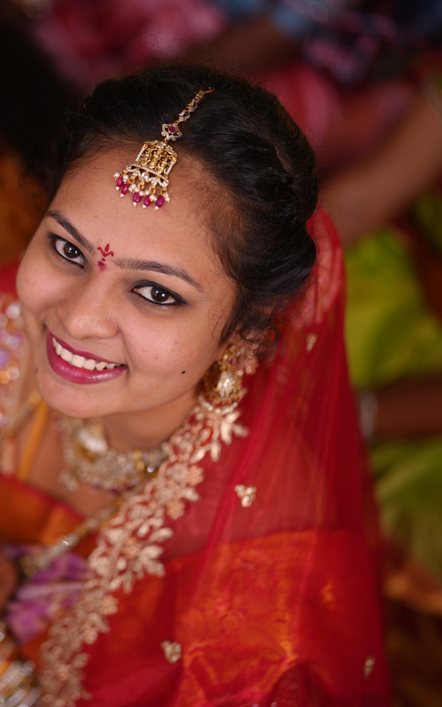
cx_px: 7
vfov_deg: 26.8
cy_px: 352
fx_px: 1484
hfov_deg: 16.6
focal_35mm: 77
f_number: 1.4
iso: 125
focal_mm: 50
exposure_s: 1/250
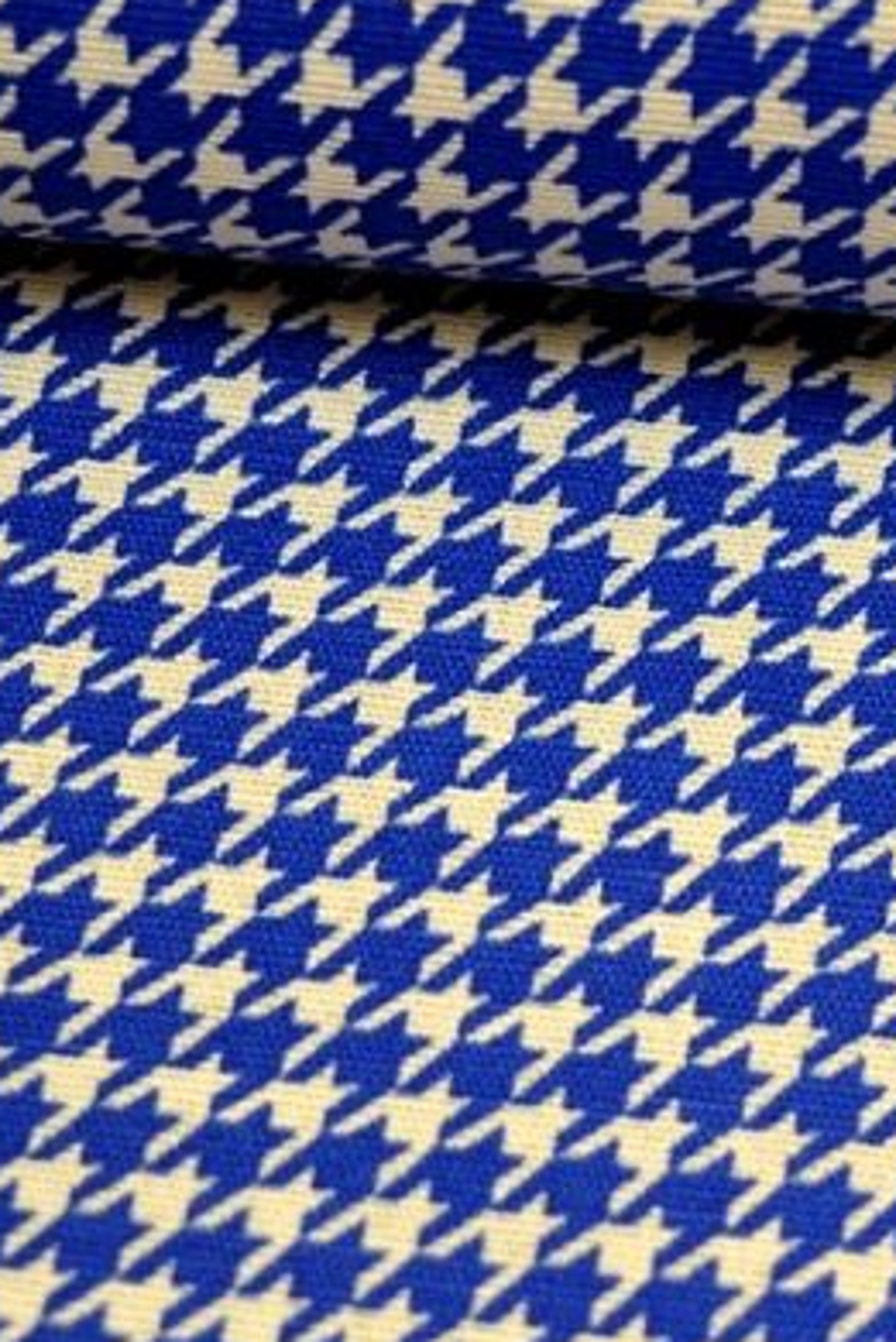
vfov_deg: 14.5
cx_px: 838
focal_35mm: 141
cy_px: 891
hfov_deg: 9.7
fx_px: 5259
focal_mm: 46
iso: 500
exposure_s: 1/60
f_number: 5
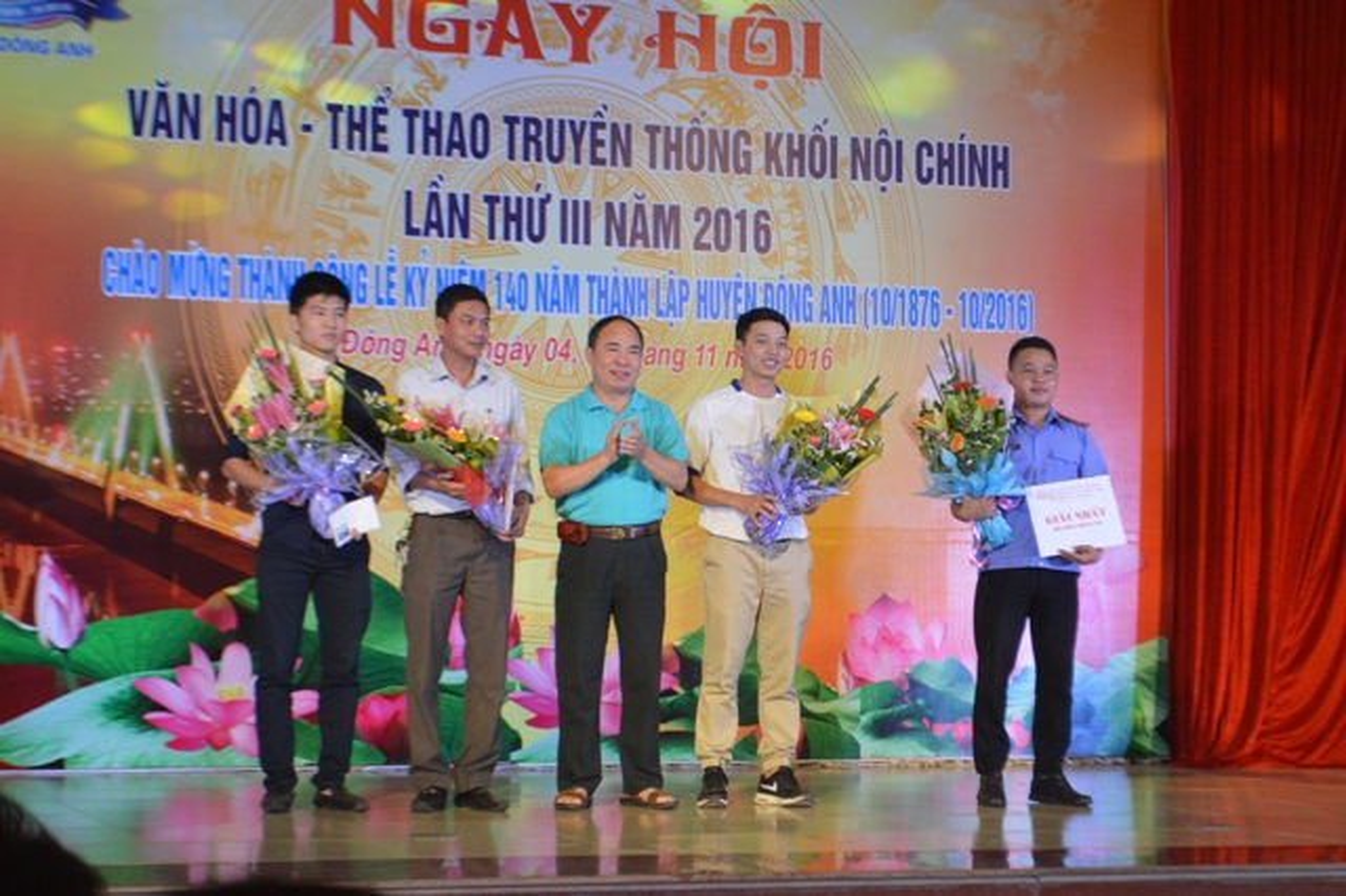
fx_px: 3083
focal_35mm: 82
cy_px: 448
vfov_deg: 16.5
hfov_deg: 24.6
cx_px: 673
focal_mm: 55
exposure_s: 1/250
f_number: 8
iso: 1600
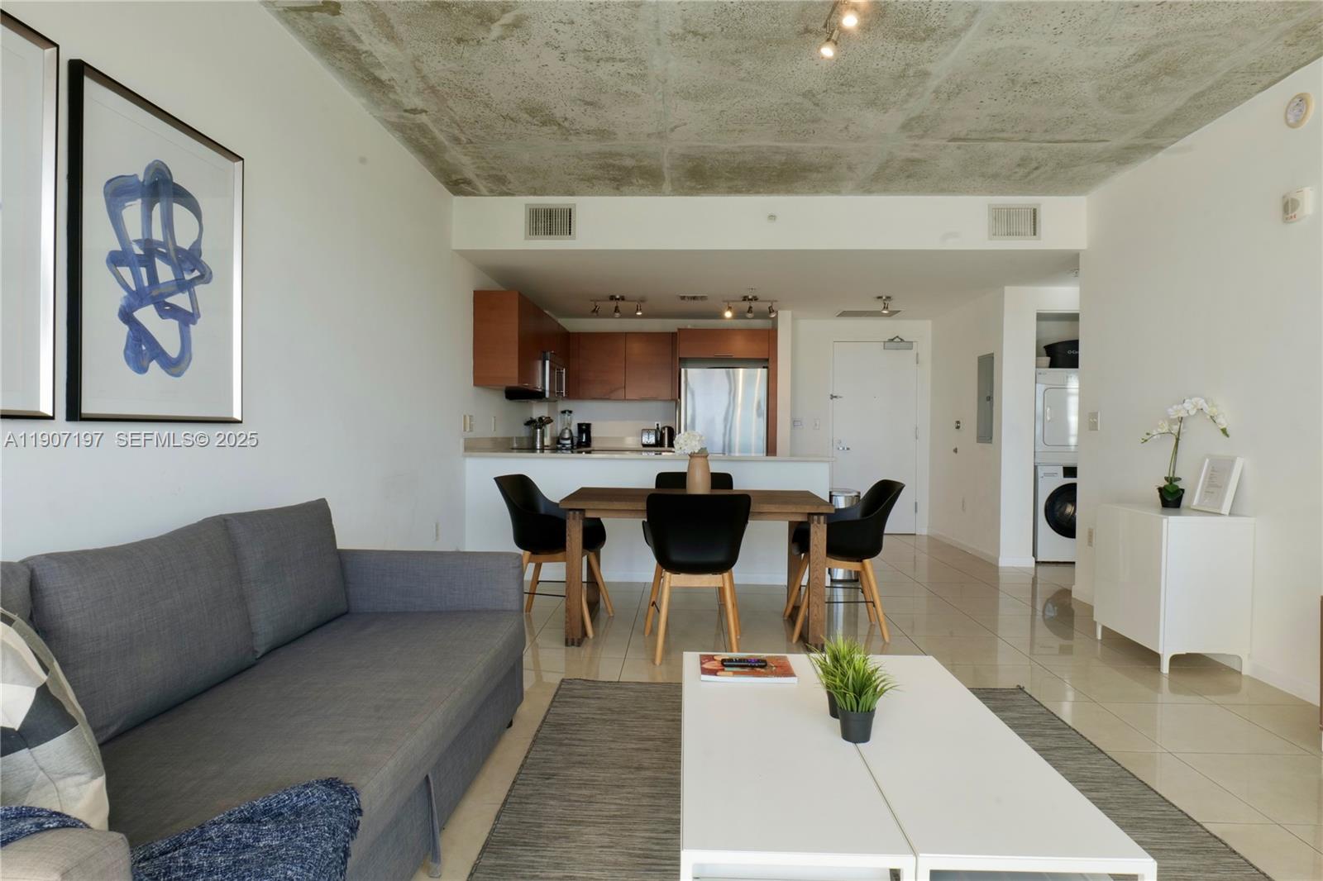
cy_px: 440
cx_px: 662
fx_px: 735
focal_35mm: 20
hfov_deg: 84.0
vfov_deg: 61.9
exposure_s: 1/10
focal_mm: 20
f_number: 22
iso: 400
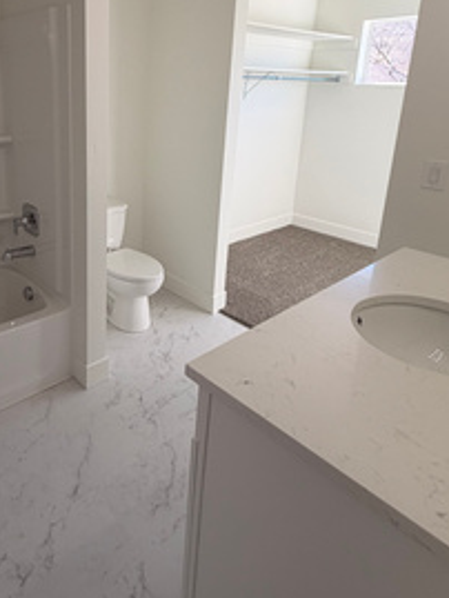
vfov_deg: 67.4
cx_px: 107
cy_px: 198
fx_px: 432
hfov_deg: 52.3
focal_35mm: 25
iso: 64
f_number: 2.2
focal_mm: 2.22
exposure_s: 1/120
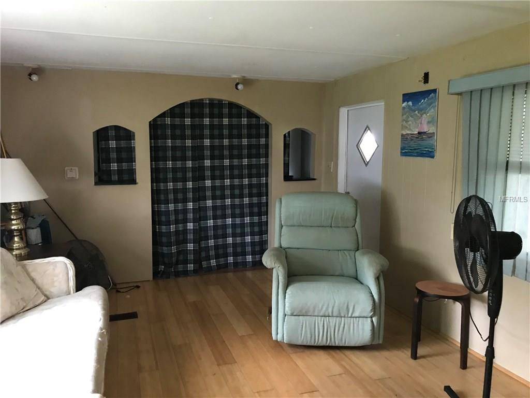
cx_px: 265
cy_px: 199
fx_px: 429
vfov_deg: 49.7
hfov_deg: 63.4
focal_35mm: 28
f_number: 1.8
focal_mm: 3.99
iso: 100
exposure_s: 1/12
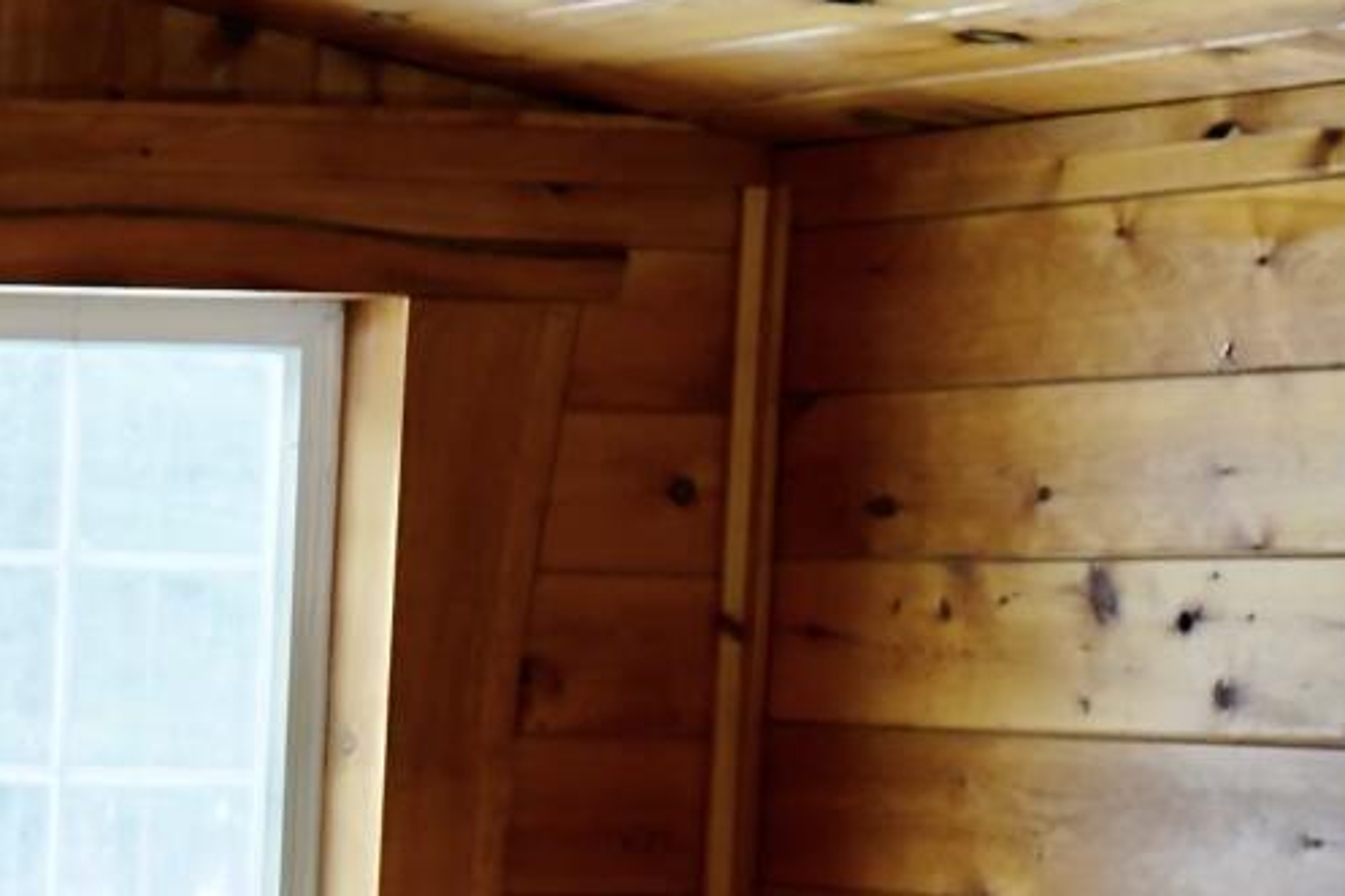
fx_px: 6312
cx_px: -2138
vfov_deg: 8.0
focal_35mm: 169
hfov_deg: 10.2
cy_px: 1046
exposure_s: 1/160
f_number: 4
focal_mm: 28
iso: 1000
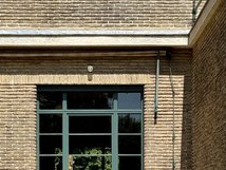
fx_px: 510
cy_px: 96
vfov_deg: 18.9
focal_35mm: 78
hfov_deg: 24.9
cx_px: 84
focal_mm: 6.76
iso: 64
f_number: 1.78
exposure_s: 1/3226
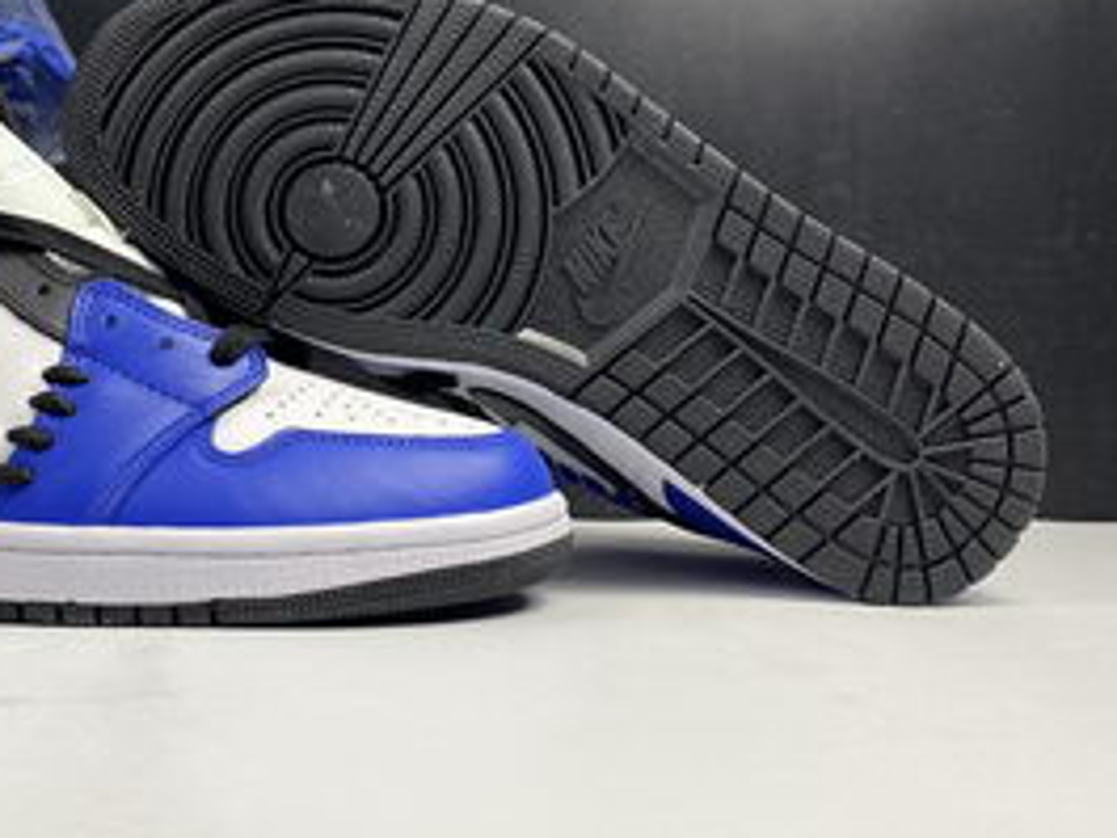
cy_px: 263
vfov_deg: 29.4
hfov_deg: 38.2
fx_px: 1582
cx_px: 320
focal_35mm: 49
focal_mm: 4.25
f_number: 1.8
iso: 64
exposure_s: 1/100
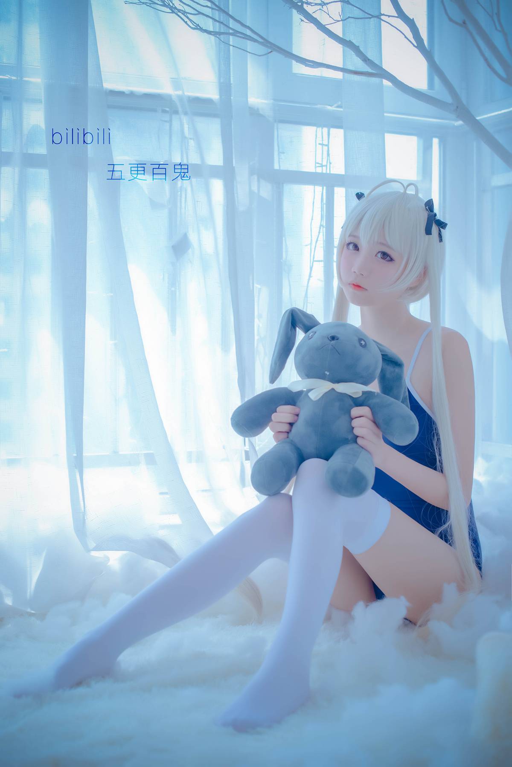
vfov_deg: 39.6
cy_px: 384
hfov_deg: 27.0
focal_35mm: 50
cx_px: 256
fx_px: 1066
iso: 80
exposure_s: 1/160
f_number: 3.2
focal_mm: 50
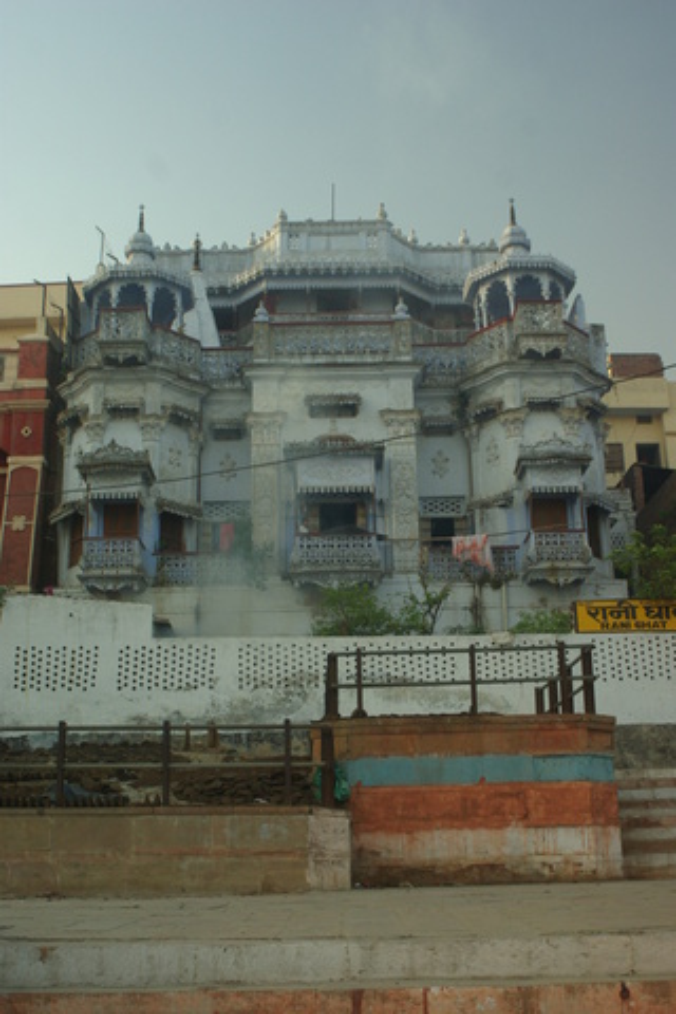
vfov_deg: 46.4
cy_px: 507
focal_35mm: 42
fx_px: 1183
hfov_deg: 31.9
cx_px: 338
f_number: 4.5
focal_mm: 28
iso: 200
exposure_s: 1/90
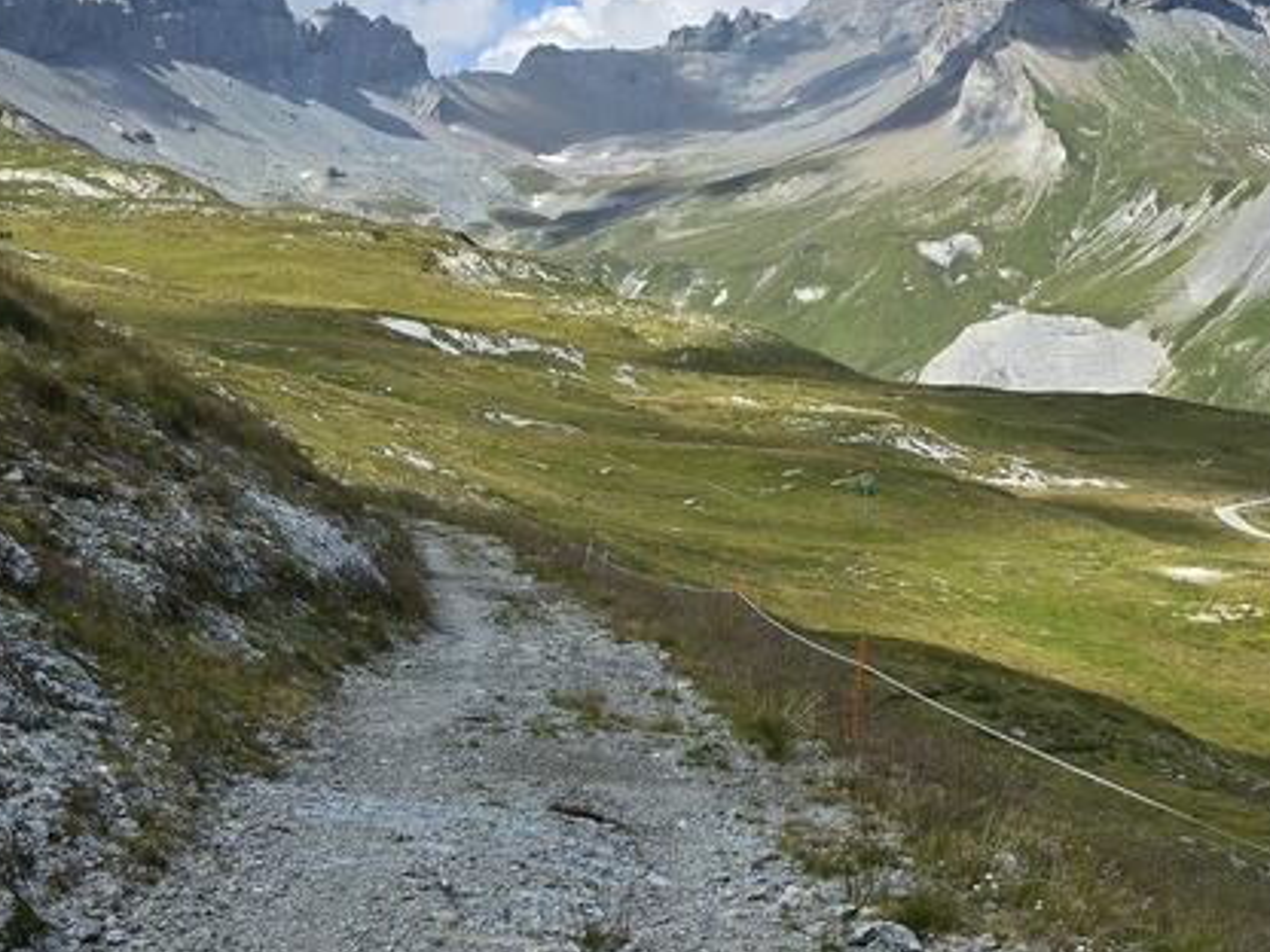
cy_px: 404
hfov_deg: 33.2
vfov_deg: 25.6
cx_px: 937
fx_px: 2091
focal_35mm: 57
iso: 12
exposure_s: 1/763
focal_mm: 6.3
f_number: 1.7
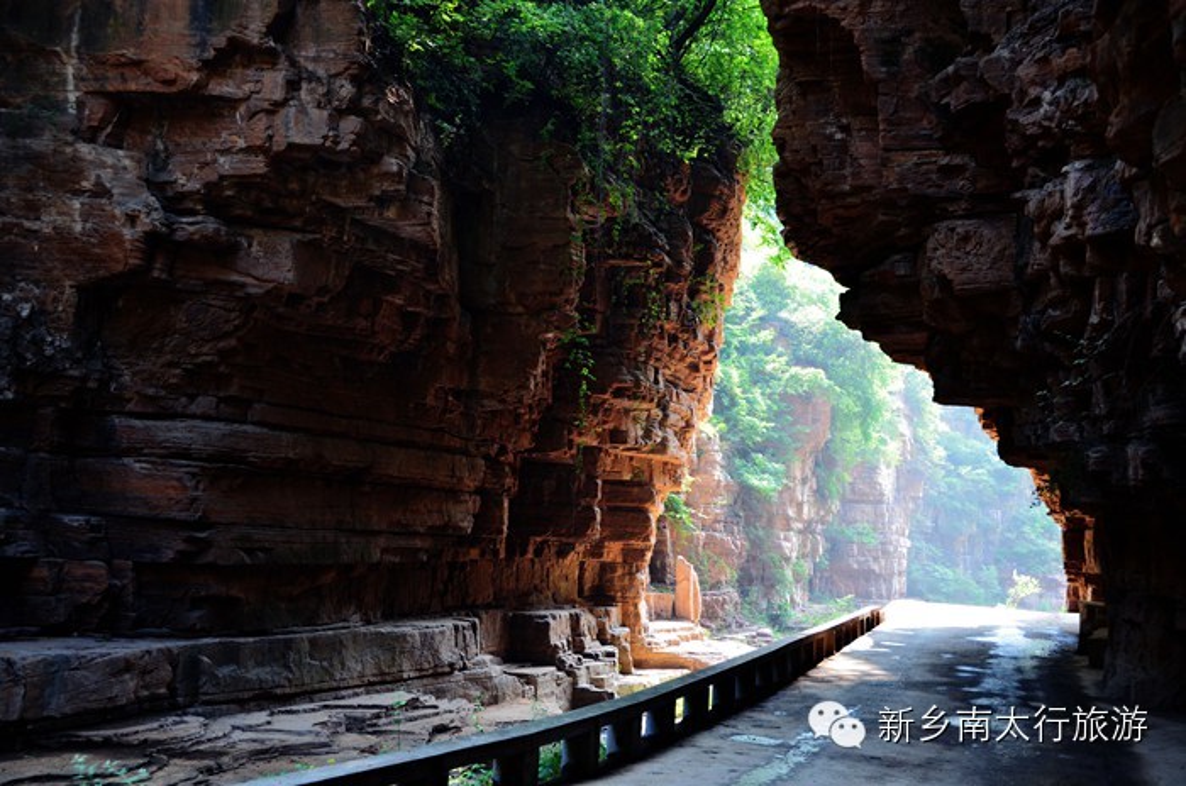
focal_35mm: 39
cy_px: 393
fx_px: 1282
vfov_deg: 34.1
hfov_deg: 49.6
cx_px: 593
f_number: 5
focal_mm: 26
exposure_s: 1/100
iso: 400
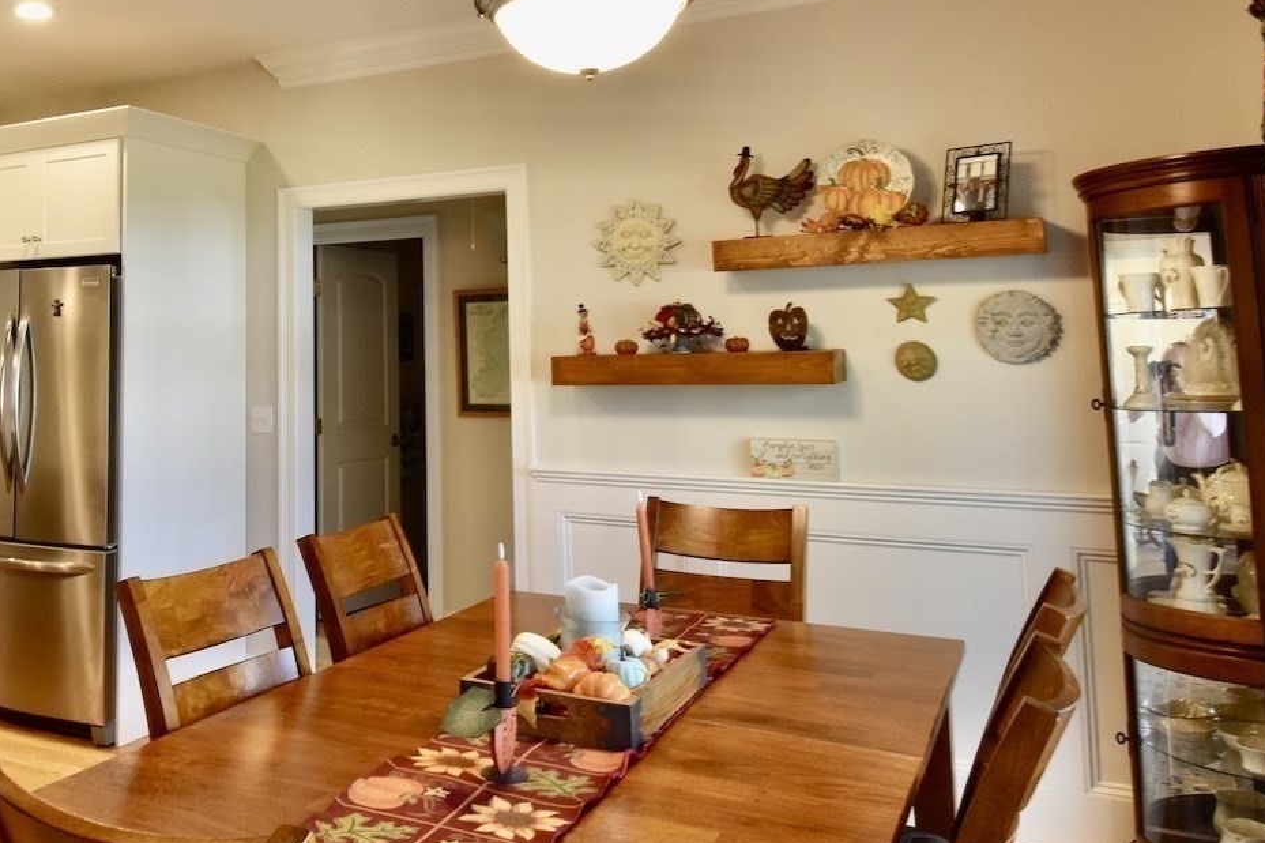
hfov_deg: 57.0
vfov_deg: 41.2
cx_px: 302
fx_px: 1089
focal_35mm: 31
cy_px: 218
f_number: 6.3
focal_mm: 10
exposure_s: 1/15
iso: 320
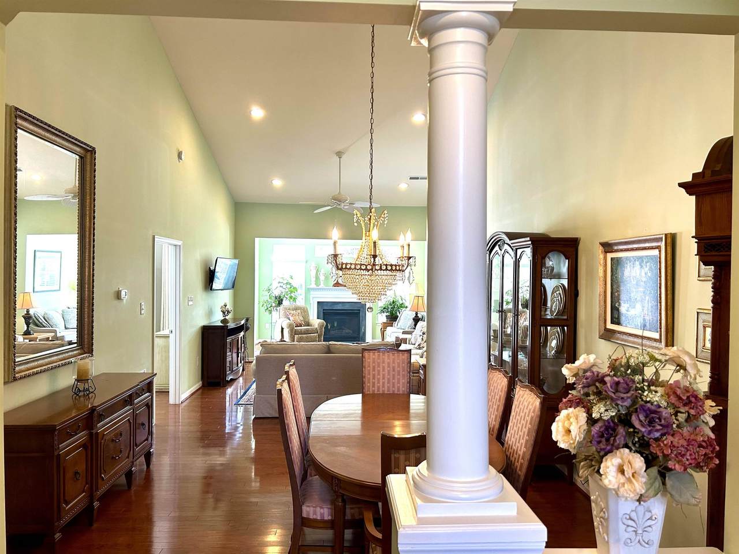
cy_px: 277
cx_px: 370
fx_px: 555
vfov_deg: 53.1
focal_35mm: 26
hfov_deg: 67.3
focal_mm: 5.7
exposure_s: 1/120
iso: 125
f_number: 1.5
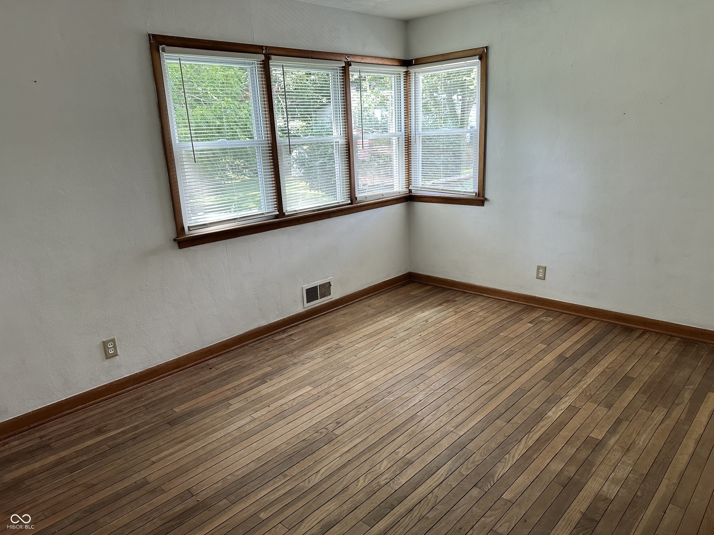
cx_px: 357
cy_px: 268
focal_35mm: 24
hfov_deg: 71.6
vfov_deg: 56.8
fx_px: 495
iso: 160
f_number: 1.78
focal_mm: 6.86
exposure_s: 1/121
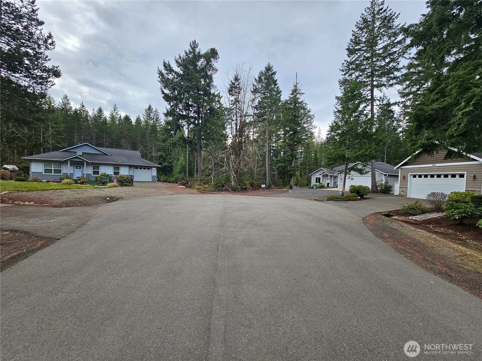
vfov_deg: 89.9
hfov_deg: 106.2
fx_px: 181
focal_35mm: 13
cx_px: 241
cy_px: 180
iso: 50
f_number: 2.2
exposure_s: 1/512
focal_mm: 2.2
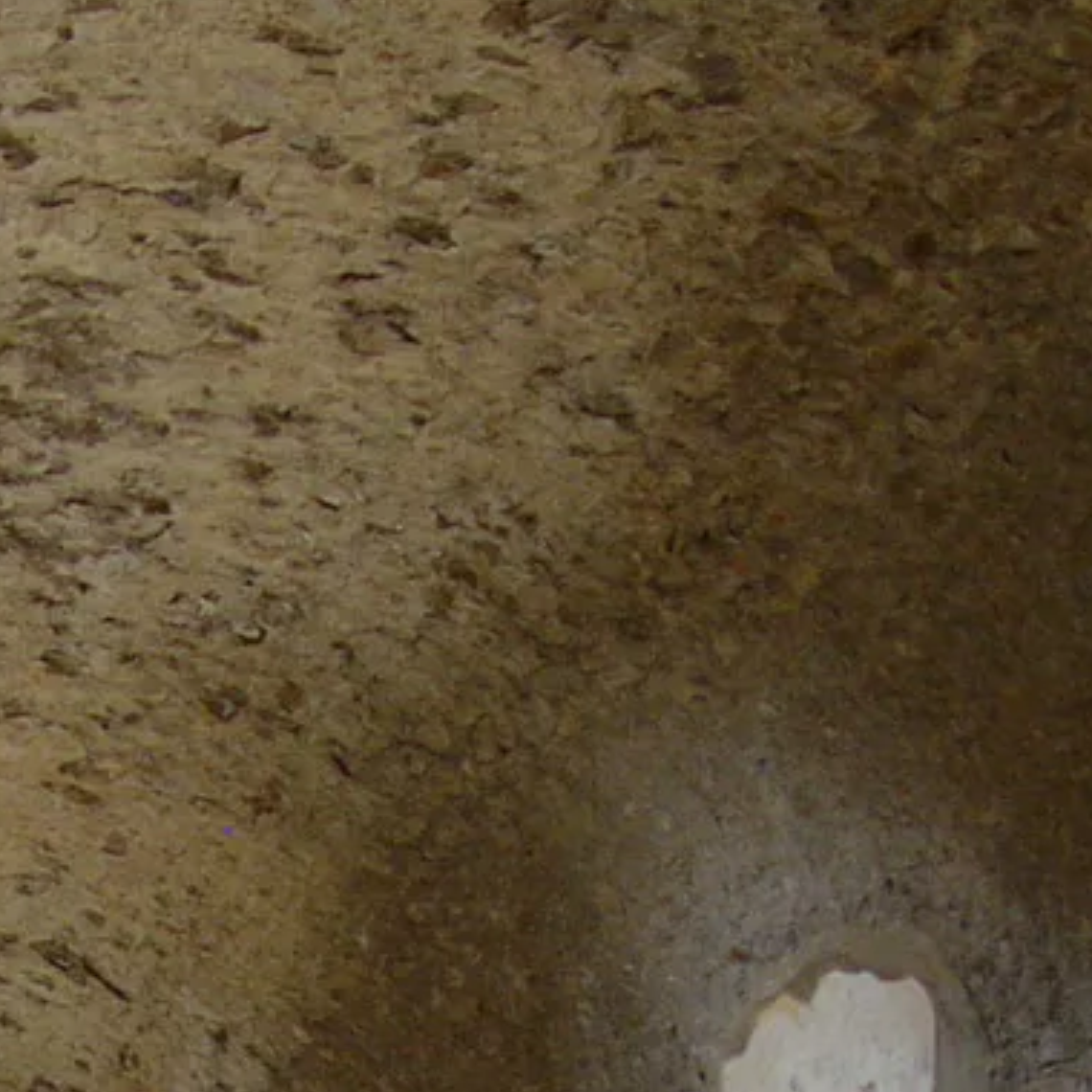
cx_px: -52
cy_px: 1701
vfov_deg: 12.3
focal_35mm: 134
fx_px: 4783
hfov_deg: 12.8
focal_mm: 6
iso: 75
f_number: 2.8
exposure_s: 1/60
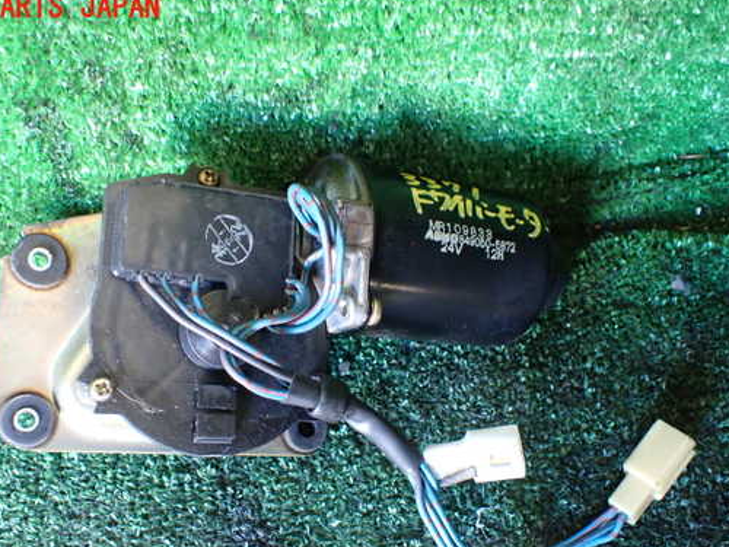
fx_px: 758
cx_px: 332
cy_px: 318
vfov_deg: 39.5
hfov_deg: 51.3
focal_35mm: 36
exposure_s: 1/30
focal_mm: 5.4
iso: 800
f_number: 2.3
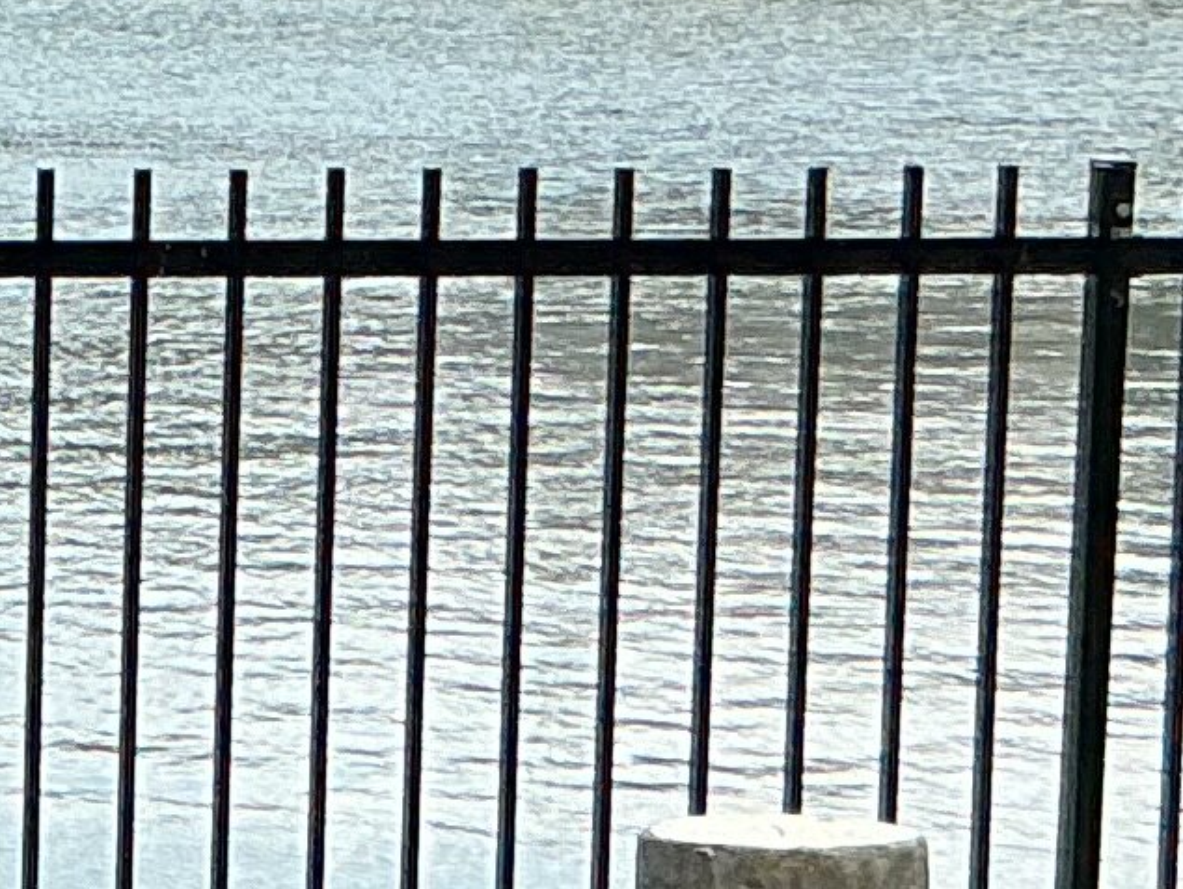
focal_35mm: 184
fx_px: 6292
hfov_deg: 9.8
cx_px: -1408
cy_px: 460
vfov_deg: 8.1
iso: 25
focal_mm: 3
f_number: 1.8
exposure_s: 1/739
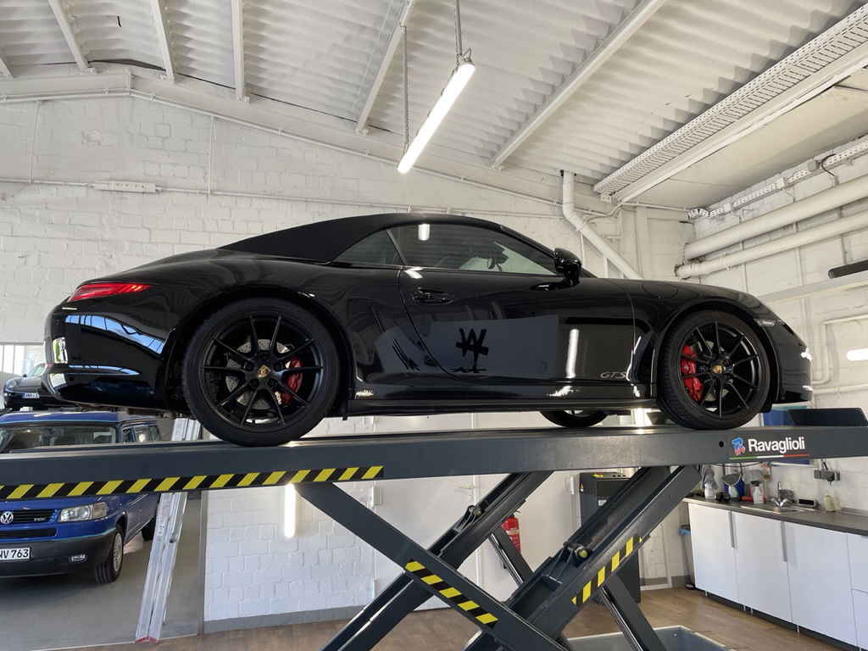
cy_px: 326
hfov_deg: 67.3
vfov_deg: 53.1
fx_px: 652
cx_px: 434
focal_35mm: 26
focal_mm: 4.2
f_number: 1.6
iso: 64
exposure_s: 1/100
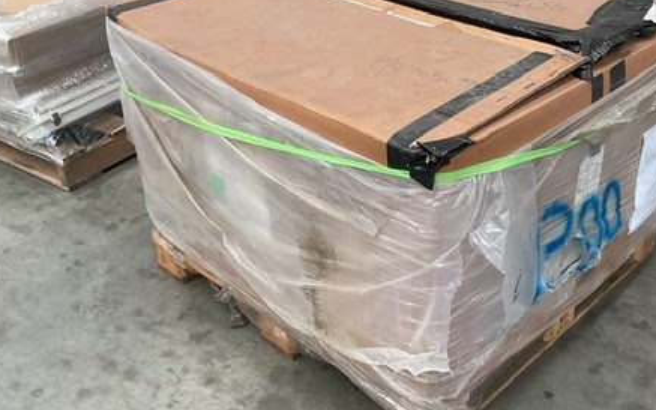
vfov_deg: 28.6
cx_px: 423
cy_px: 197
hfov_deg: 43.9
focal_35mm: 45
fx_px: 804
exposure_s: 1/100
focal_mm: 3
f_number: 1.8
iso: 64
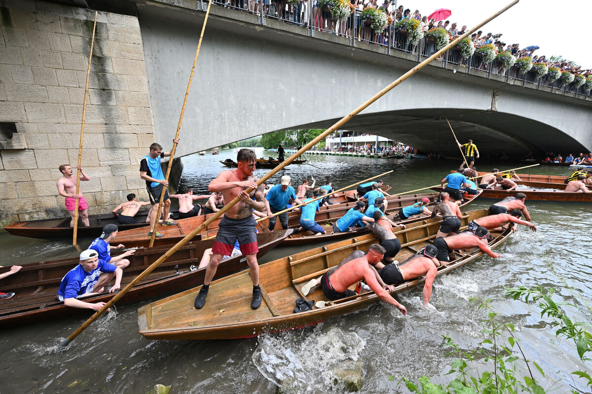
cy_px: 197
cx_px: 296
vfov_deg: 81.2
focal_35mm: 14
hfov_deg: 104.3
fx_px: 230
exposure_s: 1/1600
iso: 800
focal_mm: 14
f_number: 4
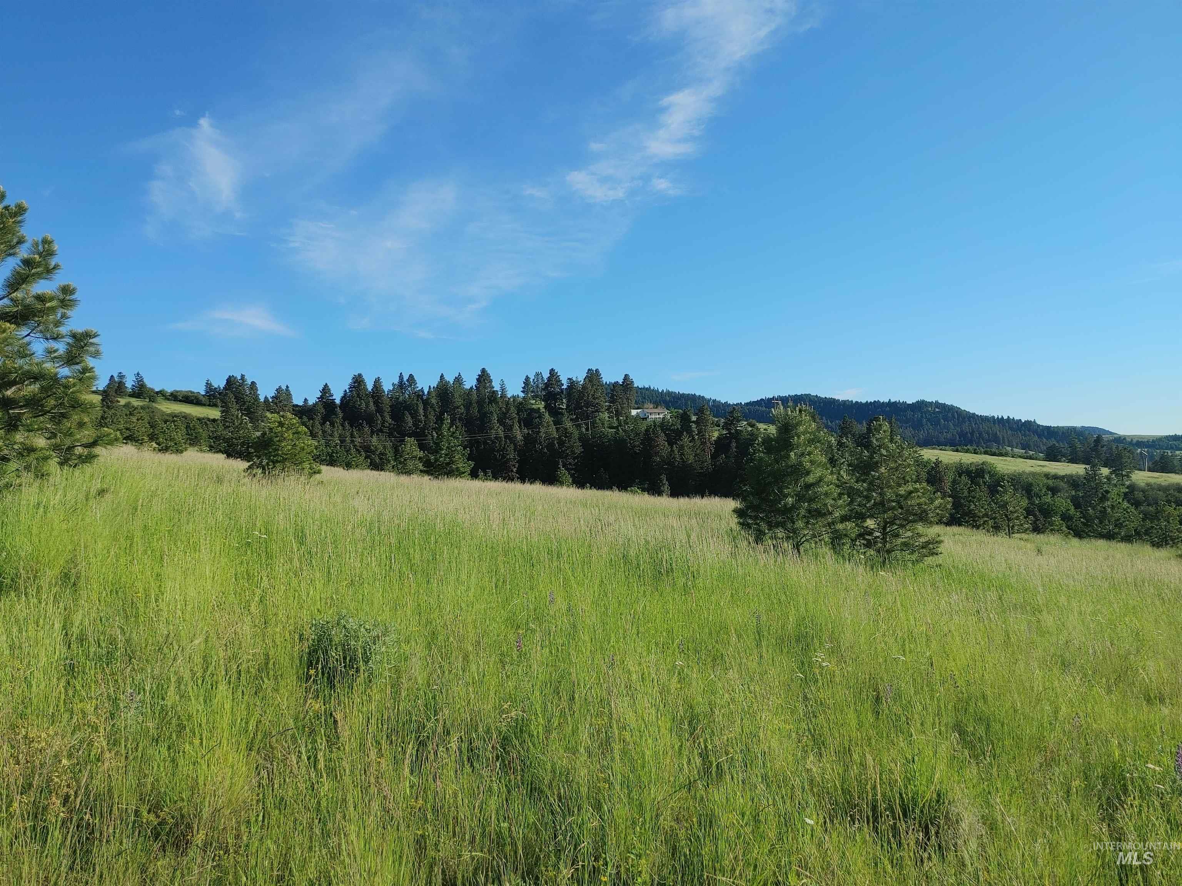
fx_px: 888
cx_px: 591
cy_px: 443
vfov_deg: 53.1
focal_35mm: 26
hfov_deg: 67.3
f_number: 1.8
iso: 50
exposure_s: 1/1818
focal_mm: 4.81
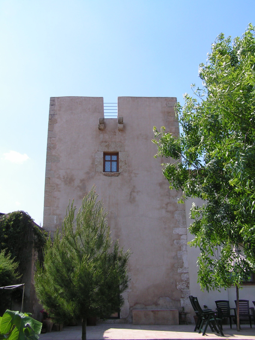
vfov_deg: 49.0
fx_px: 373
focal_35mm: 38
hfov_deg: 37.7
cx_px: 128
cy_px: 170
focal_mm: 6.3
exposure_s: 1/320
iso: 50
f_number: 5.6
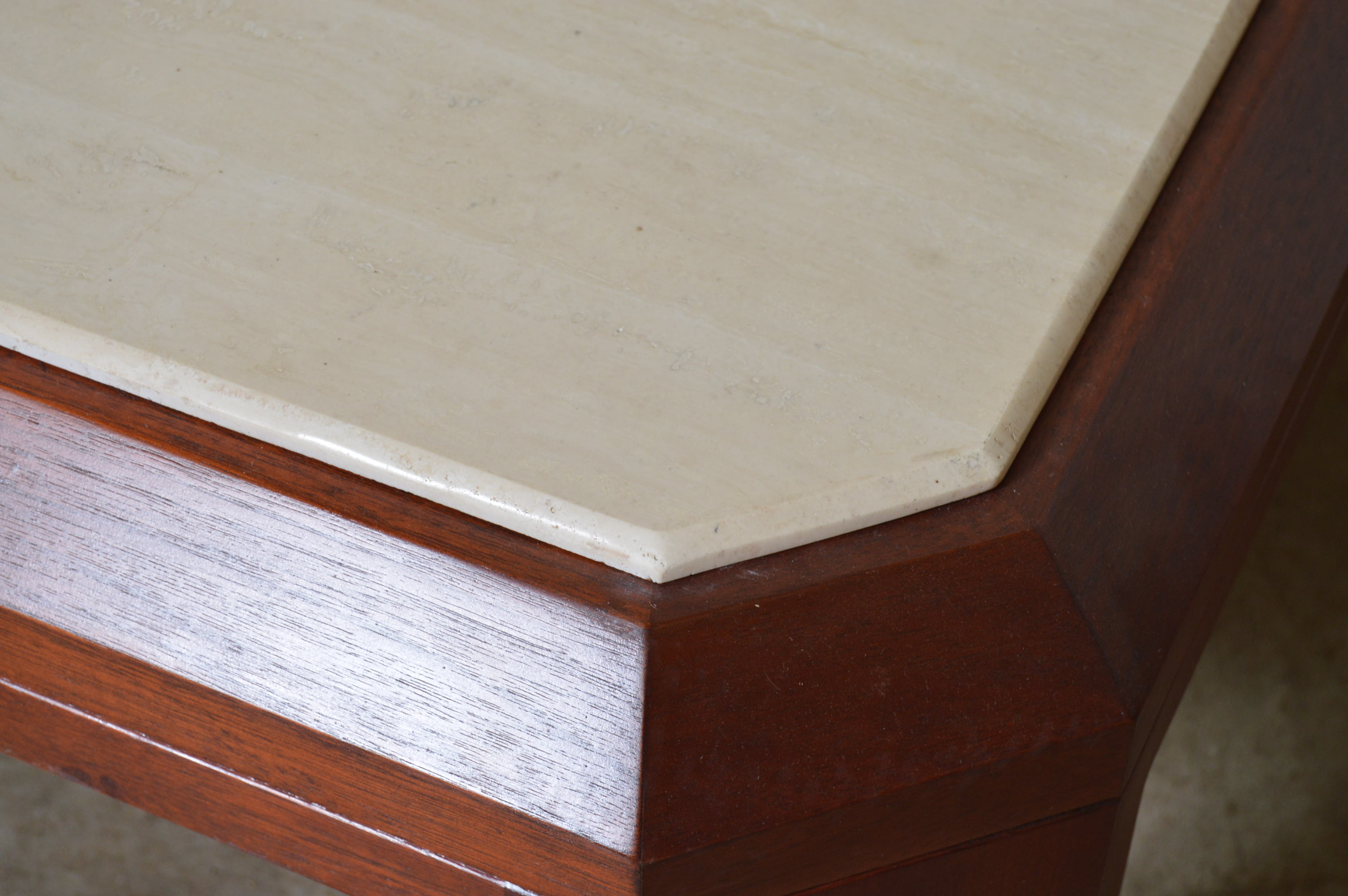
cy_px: 448
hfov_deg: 27.0
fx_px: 2806
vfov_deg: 18.1
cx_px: 674
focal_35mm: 75
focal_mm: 50
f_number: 6.3
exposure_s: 1/80
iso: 400
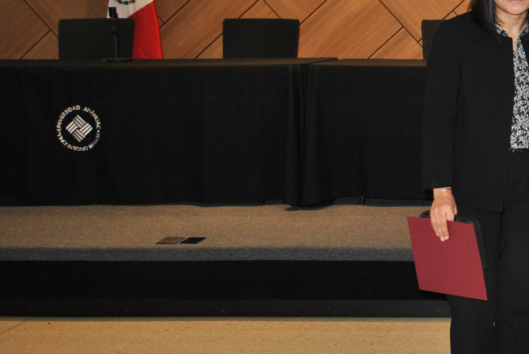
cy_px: 119
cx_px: 682
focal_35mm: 70
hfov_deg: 25.1
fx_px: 1030
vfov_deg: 19.5
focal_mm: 18
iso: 200
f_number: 3.5
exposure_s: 1/60
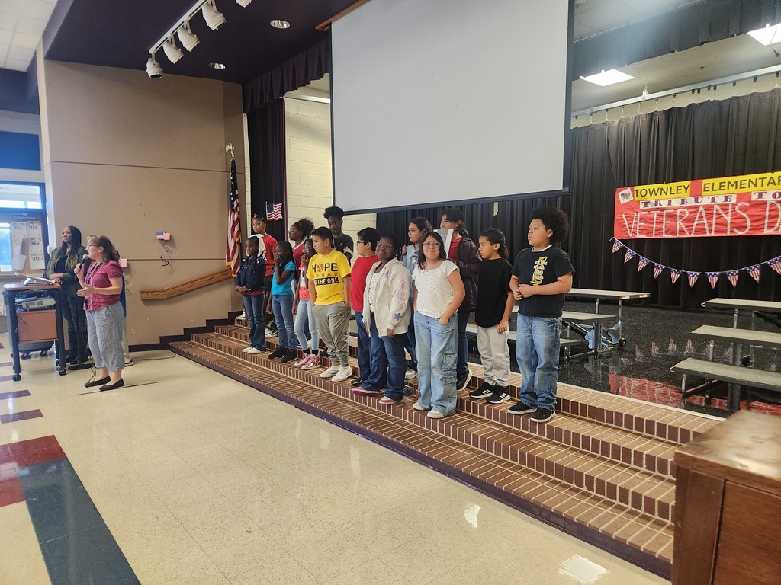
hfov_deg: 73.9
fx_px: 519
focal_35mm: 23
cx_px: 390
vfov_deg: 58.9
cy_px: 292
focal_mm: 5.4
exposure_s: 1/120
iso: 640
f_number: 1.8
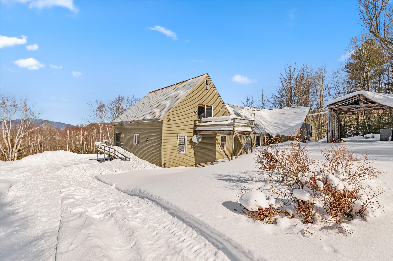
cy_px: 130
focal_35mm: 15
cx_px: 196
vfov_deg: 77.2
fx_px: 164
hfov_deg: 100.4
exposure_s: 1/640
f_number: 8
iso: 100
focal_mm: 10
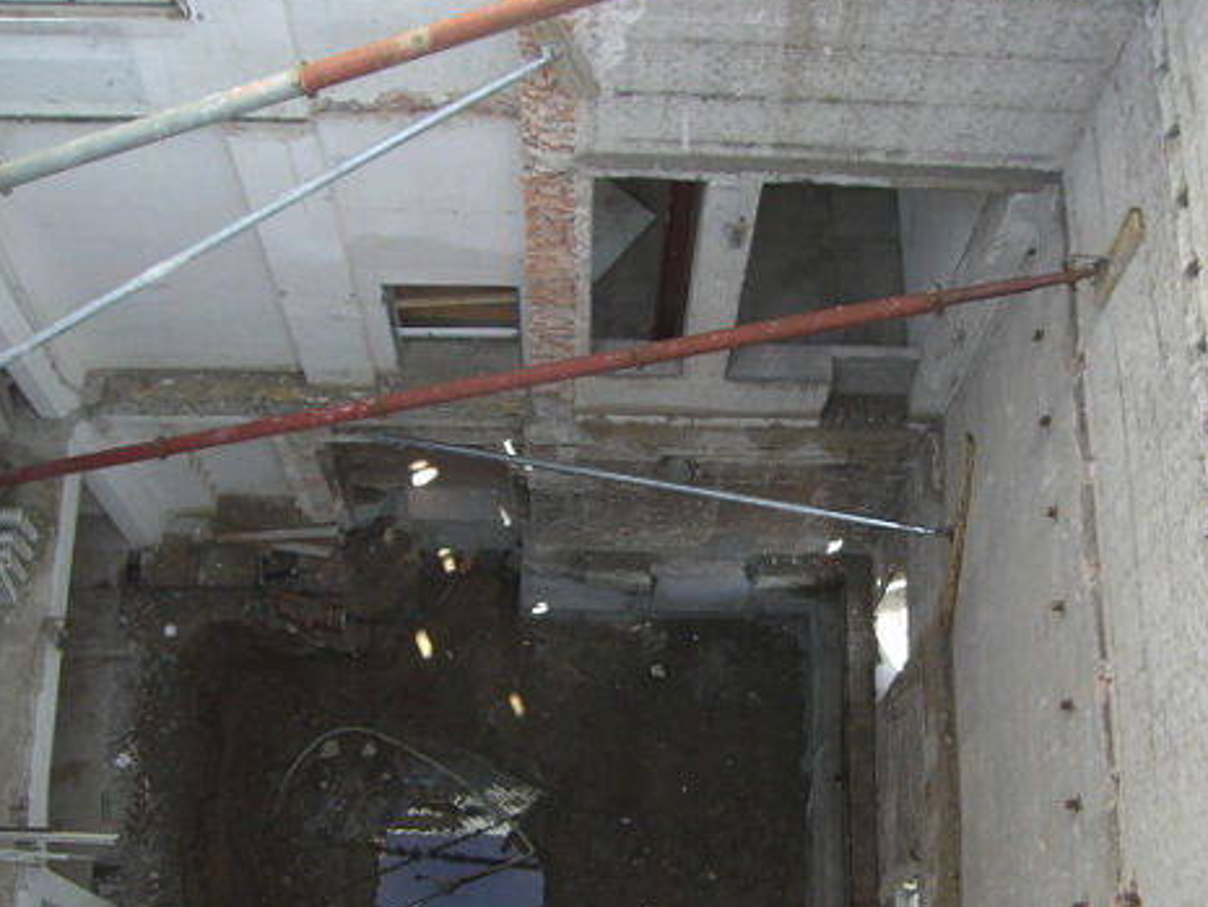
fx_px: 1710
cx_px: 730
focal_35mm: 49
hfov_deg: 38.7
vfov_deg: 29.6
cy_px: 525
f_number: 2.7
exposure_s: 1/100
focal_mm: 6.2
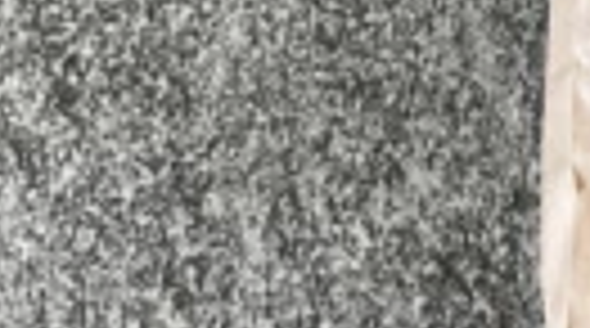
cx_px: 815
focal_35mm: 121
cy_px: -227
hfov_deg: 16.5
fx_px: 1889
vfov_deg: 9.5
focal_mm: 3
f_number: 1.8
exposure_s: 1/60
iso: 100
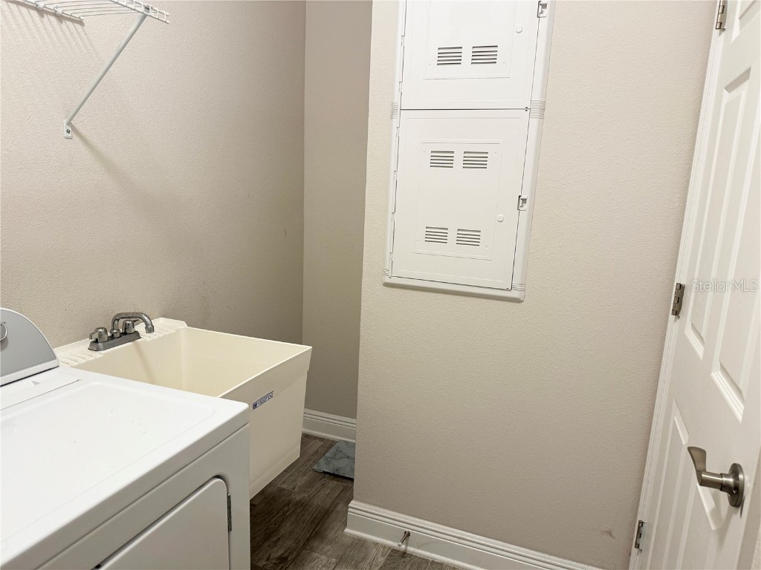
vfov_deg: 56.8
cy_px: 285
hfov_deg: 71.6
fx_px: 528
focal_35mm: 24
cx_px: 380
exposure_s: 1/60
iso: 125
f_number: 1.78
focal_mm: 6.76
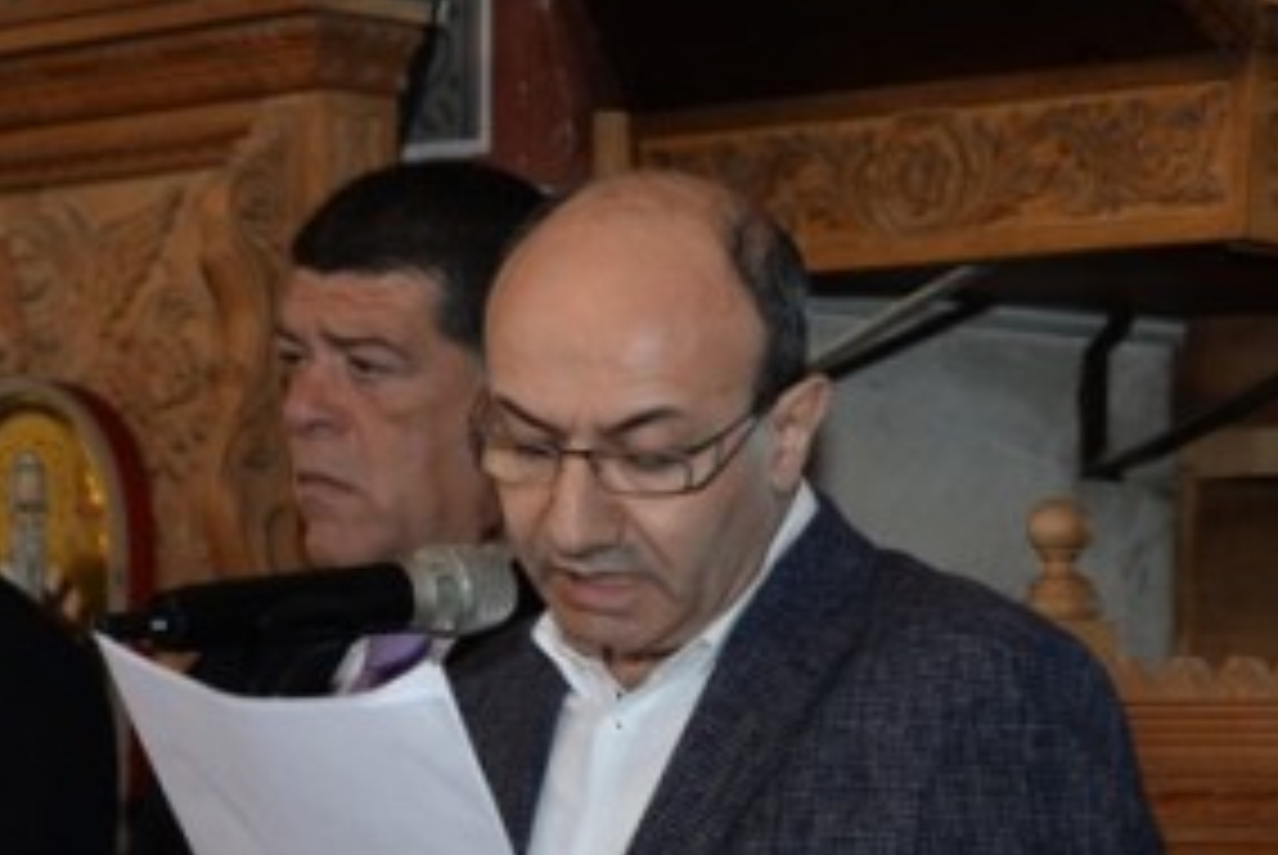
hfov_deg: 14.0
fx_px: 5046
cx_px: 1503
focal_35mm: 142
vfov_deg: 9.6
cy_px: 803
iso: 320
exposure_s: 1/40
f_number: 6.3
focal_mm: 42
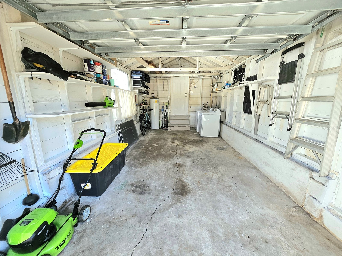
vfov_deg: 89.9
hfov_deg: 106.2
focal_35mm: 13
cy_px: 128
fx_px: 128
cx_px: 171
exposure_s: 1/120
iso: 64
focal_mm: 1.74
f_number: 2.2
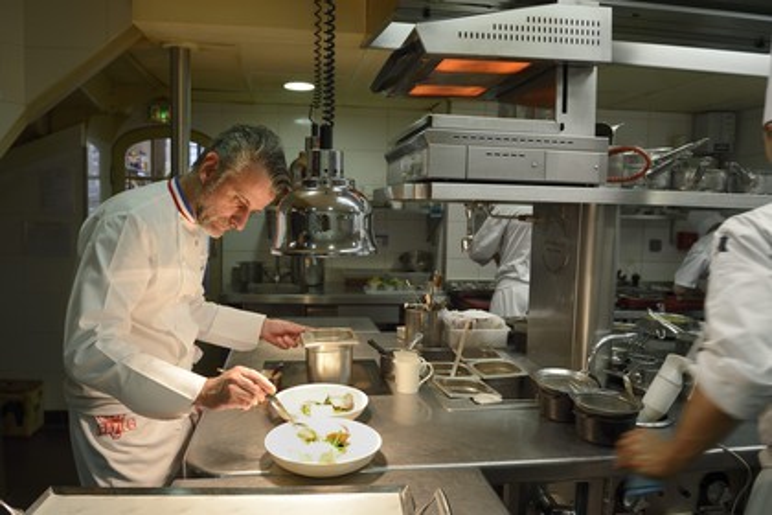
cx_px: 386
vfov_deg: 53.1
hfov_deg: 73.7
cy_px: 258
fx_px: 515
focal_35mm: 24
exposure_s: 1/80
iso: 800
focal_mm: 24
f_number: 5
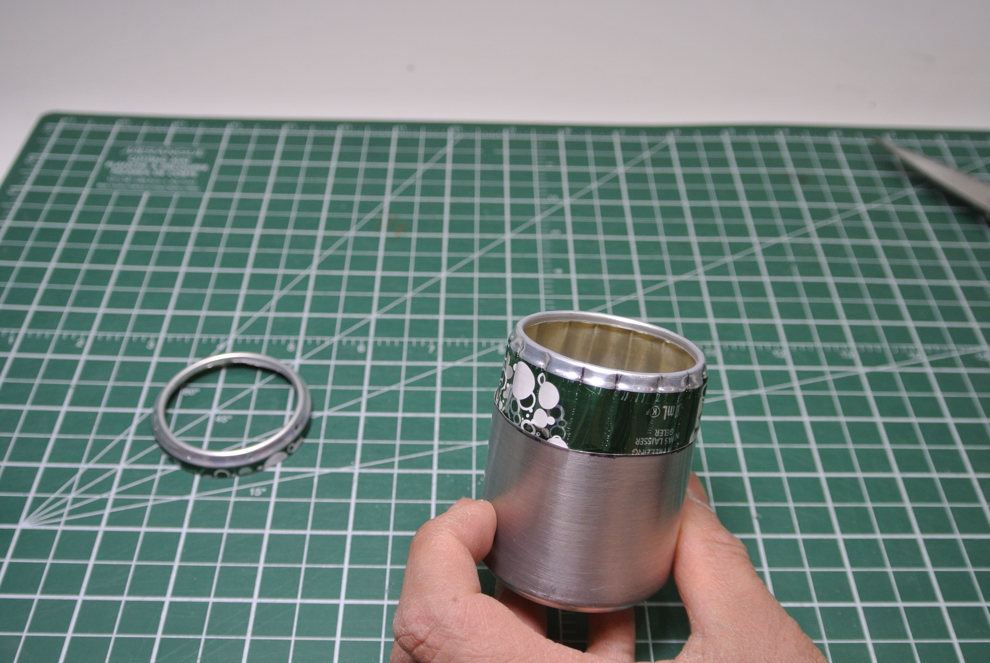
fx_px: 1156
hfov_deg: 46.3
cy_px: 332
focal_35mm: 42
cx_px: 495
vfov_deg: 32.0
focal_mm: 15.7
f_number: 4.2
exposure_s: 1/125
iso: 250
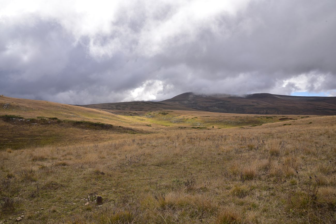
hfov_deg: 39.6
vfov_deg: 27.0
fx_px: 467
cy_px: 112
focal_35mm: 50
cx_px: 168
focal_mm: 50
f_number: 13
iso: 160
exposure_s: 1/125
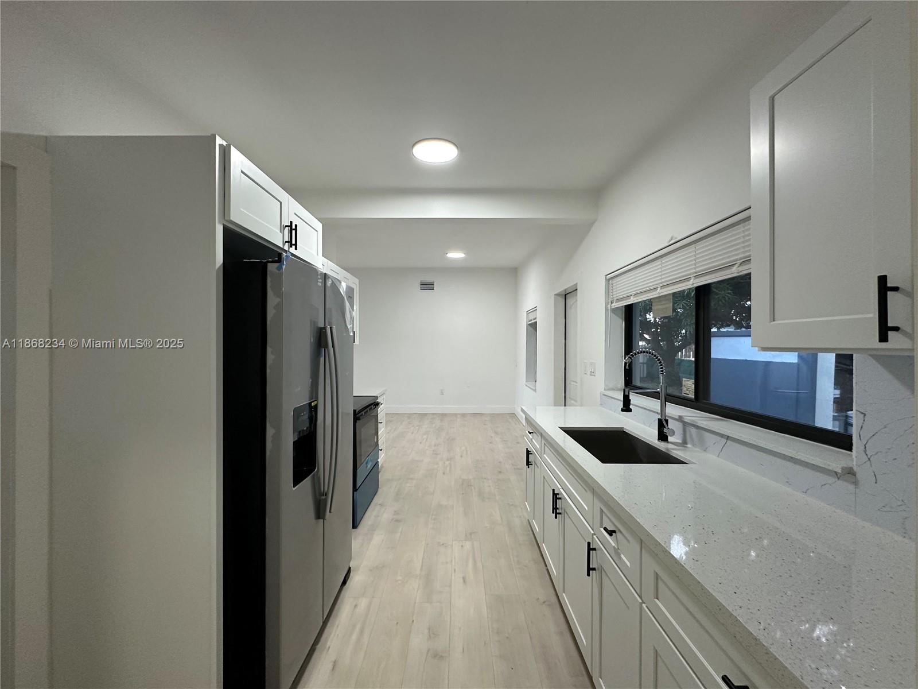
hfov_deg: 102.1
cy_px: 344
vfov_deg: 85.7
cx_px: 459
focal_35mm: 14
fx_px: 371
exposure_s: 1/120
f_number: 2.2
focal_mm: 2.22
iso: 250
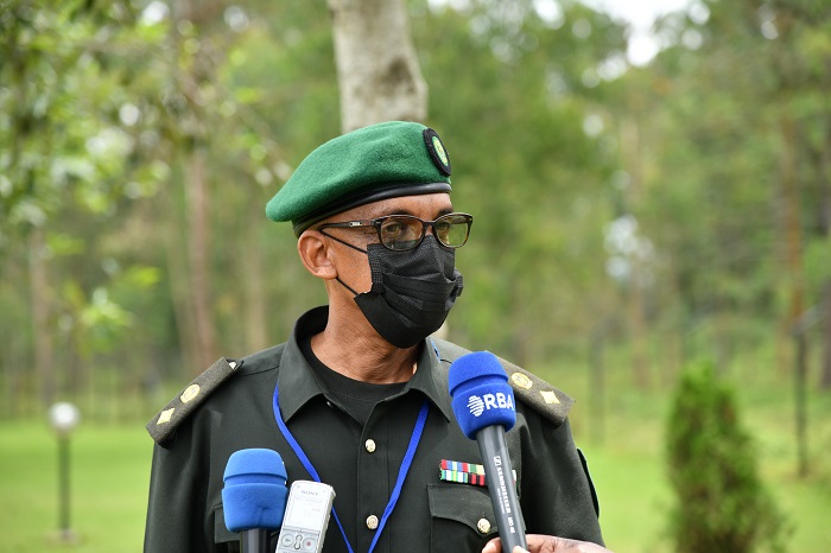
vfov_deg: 12.4
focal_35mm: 110
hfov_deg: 18.6
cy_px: 276
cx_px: 416
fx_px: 2538
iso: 100
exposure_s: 1/160
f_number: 4.5
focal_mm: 110
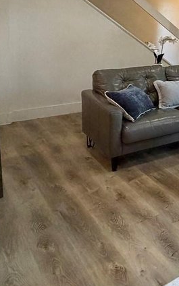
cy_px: 36
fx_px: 328
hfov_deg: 23.3
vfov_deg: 43.7
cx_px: 282
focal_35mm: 42
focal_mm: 2.22
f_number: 2.2
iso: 320
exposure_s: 1/120
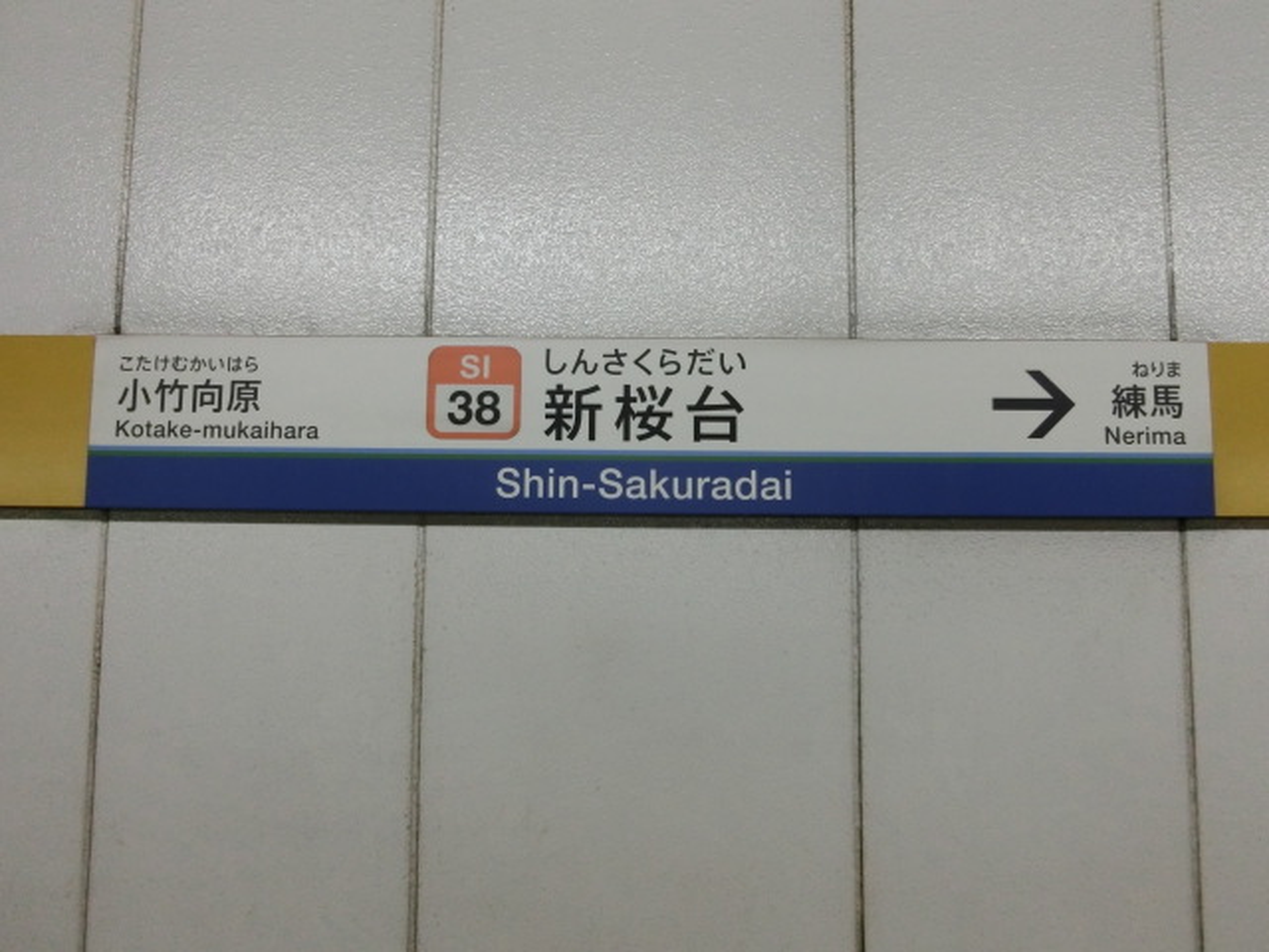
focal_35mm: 25
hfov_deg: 69.4
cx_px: 634
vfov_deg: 54.9
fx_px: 916
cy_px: 476
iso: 400
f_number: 3.5
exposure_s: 1/100
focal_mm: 4.5
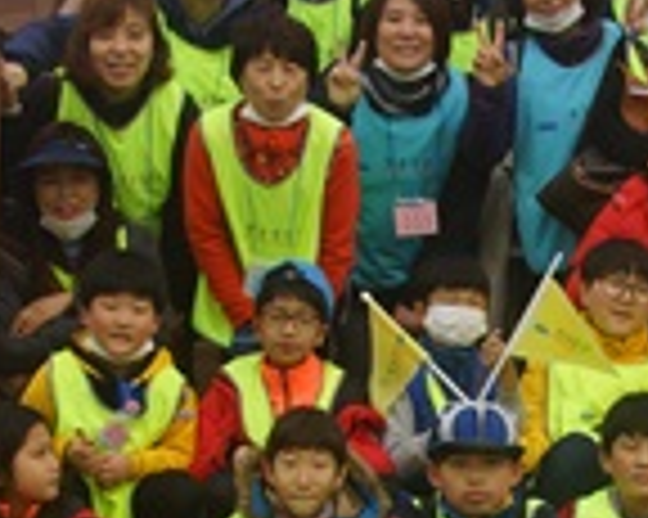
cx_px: 612
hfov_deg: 12.0
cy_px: 475
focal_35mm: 159
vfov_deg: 9.7
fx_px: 3047
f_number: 13
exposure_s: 1/100
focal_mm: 22
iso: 100
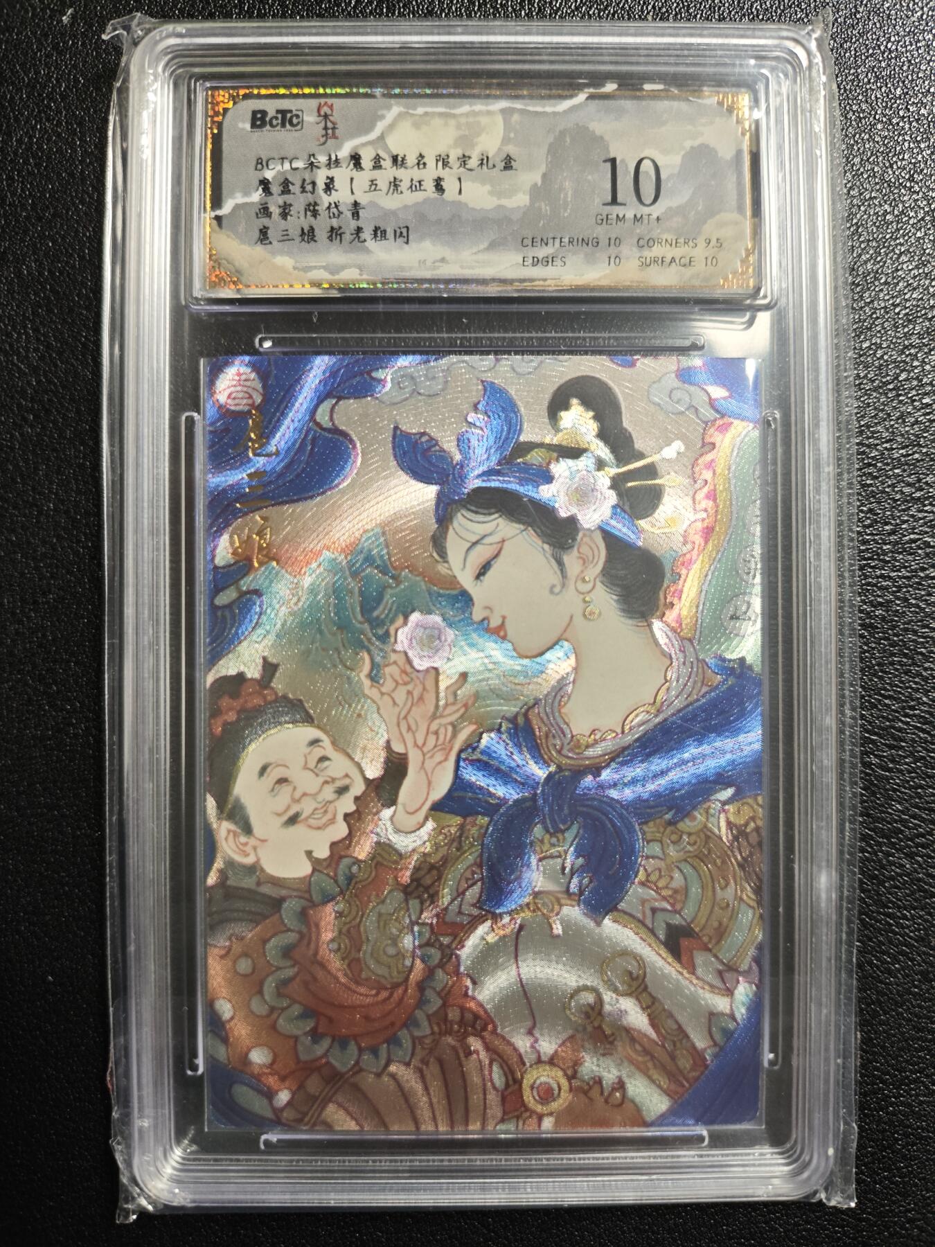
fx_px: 936
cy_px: 624
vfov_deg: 67.3
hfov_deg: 53.1
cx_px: 468
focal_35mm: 26
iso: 125
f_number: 1.5
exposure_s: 1/50
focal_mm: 4.94
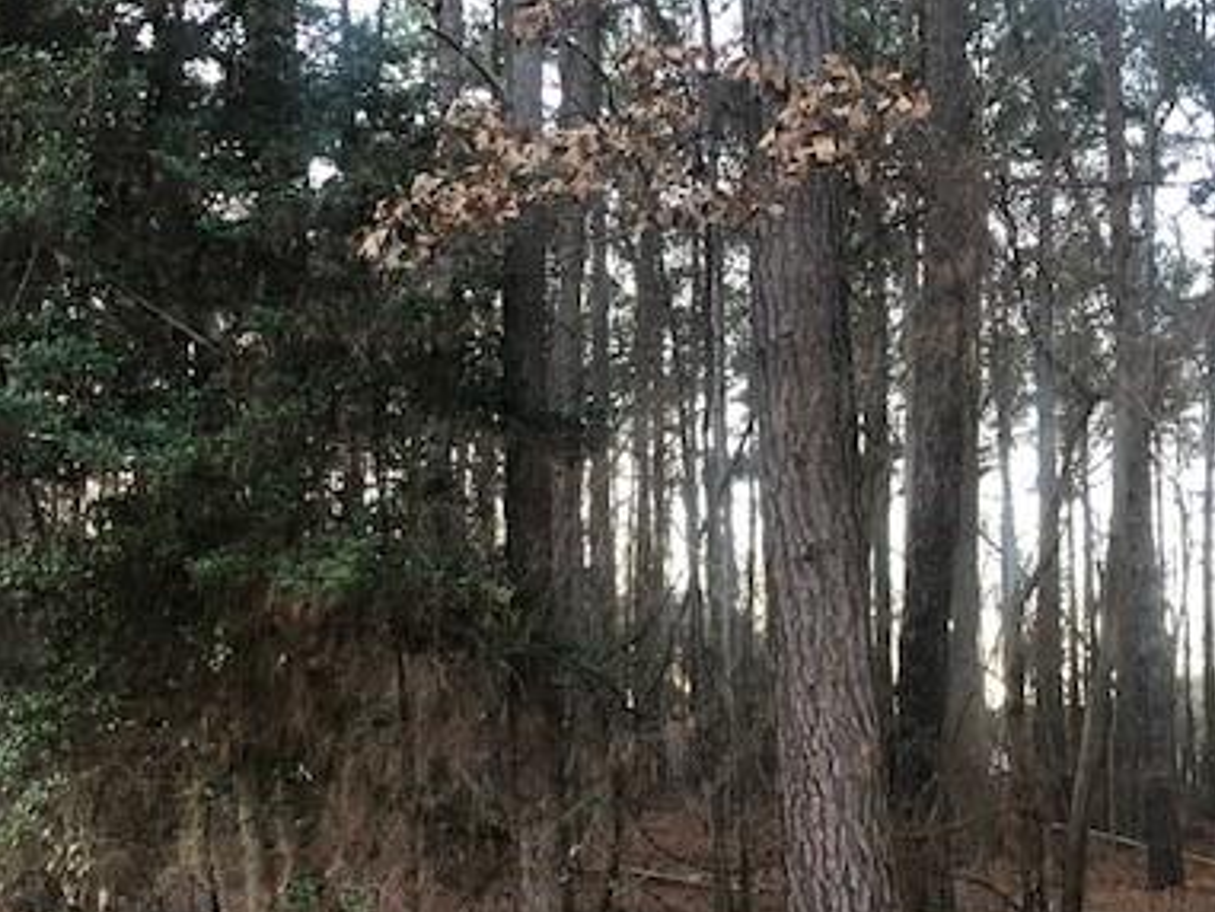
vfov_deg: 30.6
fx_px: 1650
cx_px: 555
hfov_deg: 40.4
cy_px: 641
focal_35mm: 47
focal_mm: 4
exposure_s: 1/16
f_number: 1.8
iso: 64
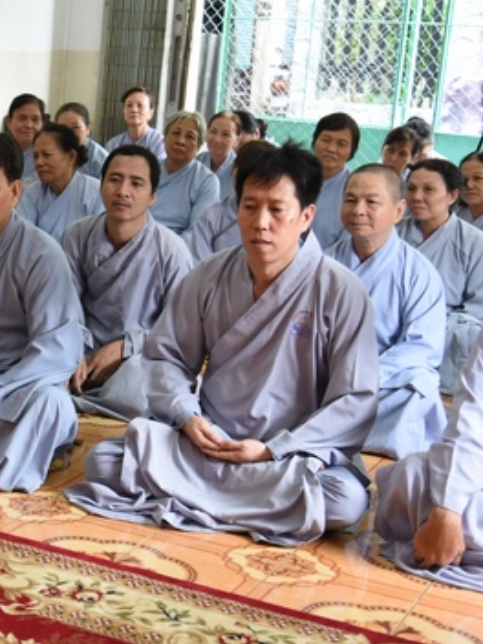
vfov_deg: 27.4
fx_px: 1321
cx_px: -70
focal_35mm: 71
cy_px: 364
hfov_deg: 19.7
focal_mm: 40
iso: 1100
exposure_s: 1/60
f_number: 4
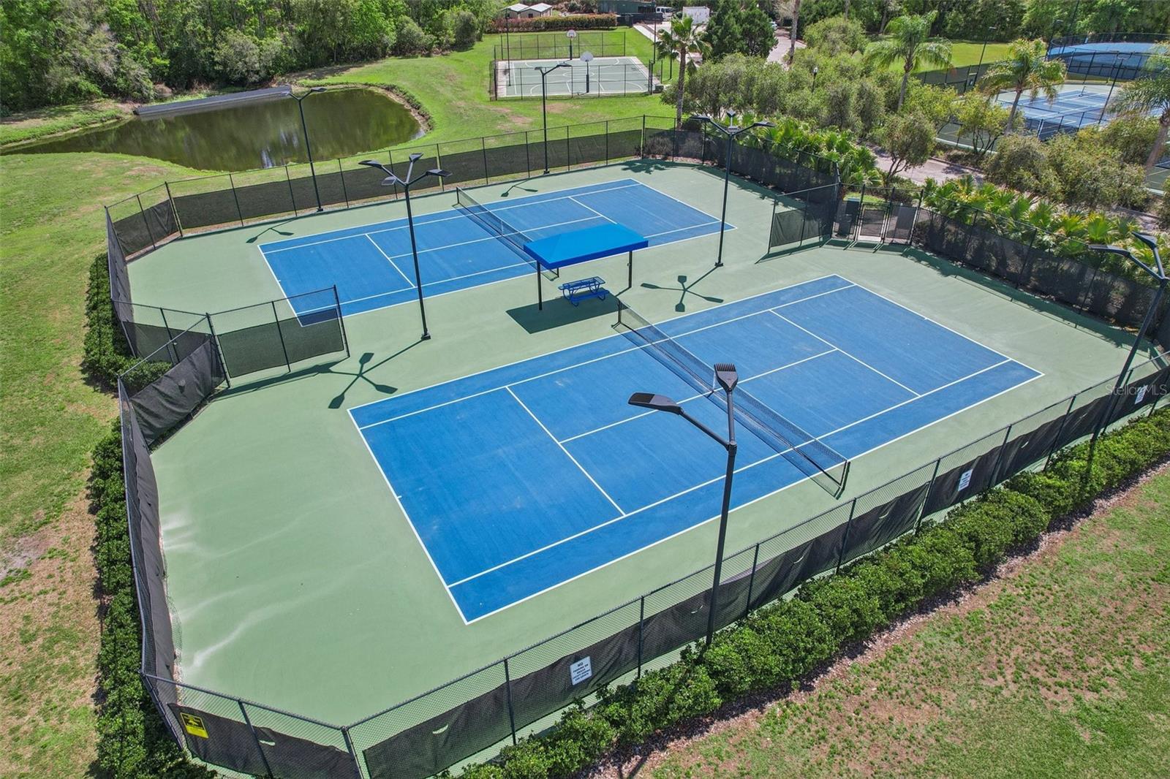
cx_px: 585
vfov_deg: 57.2
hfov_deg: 78.6
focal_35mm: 22
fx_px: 715
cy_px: 390
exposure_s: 1/1250
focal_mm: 8.4
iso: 110
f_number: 2.8
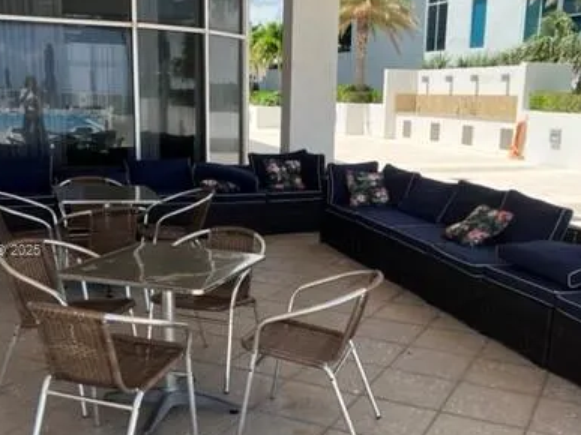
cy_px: 252
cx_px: 314
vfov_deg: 33.5
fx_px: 721
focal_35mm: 43
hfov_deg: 43.8
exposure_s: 1/1531
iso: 50
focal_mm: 5.7
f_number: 1.5
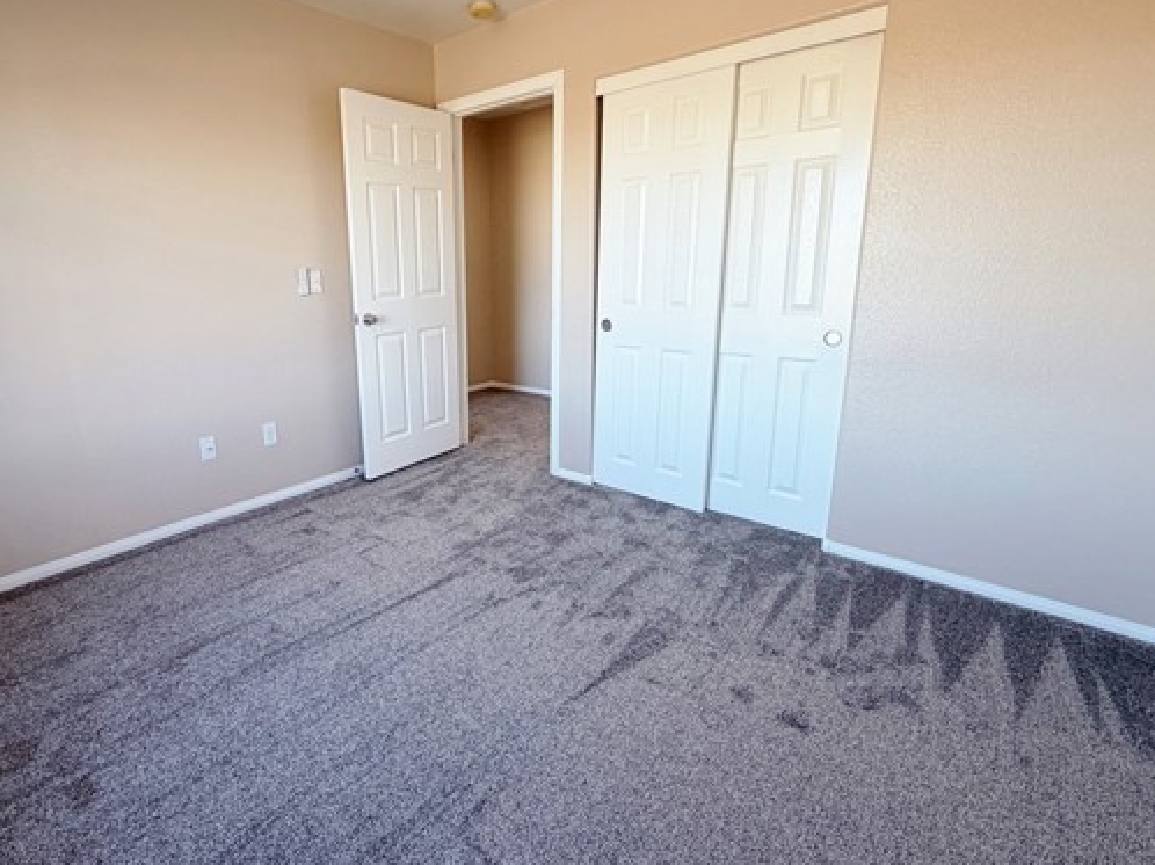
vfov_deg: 71.4
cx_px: 478
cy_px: 394
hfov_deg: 87.0
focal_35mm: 18
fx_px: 600
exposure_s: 1/120
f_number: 2.2
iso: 100
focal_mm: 2.22
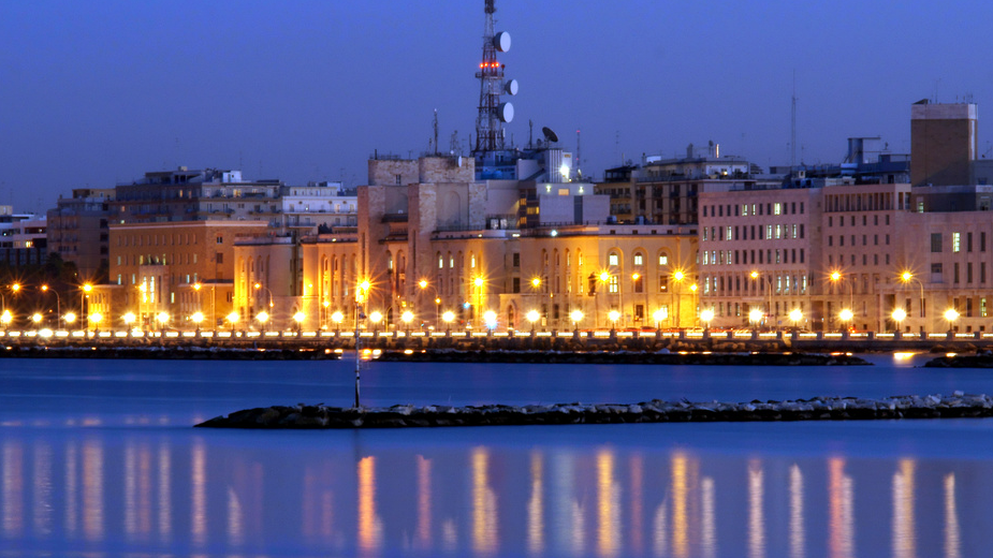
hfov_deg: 8.8
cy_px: 306
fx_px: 6423
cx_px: 585
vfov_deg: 5.0
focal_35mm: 244
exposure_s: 30
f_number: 22
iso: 100
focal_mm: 85
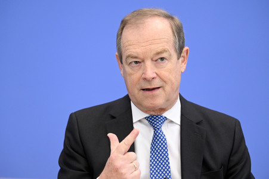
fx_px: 933
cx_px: 134
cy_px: 90
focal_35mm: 125
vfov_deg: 11.0
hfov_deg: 16.4
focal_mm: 125
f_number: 3.5
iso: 4000
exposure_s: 1/1250
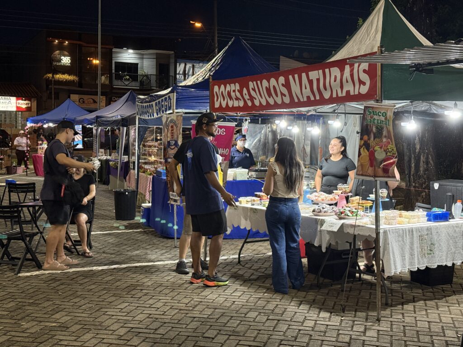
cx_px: 232
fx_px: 642
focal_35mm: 48
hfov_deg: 39.7
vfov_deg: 30.3
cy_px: 174
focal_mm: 6.76
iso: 250
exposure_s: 1/40
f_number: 1.78
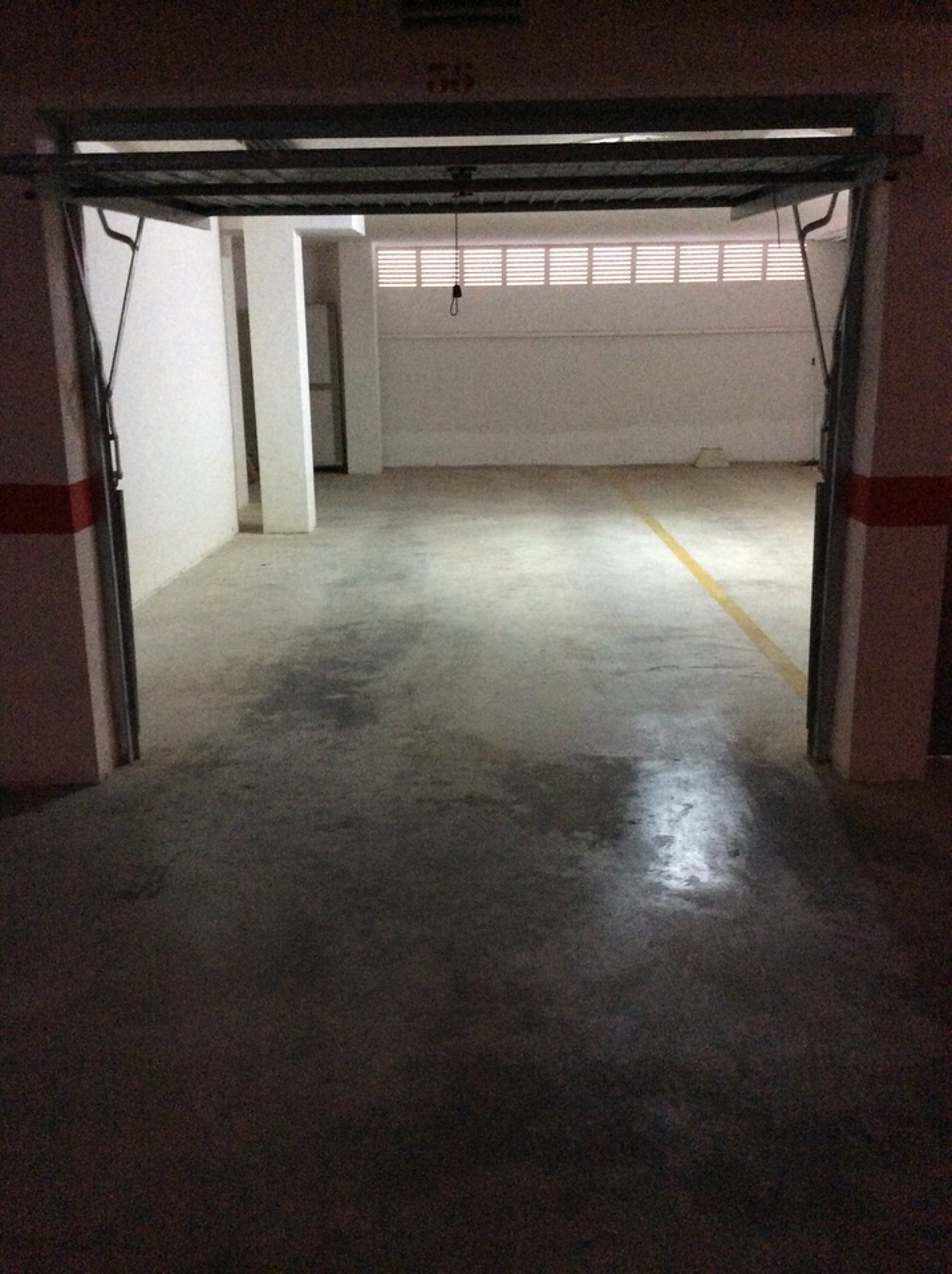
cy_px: 637
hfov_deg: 42.8
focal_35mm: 33
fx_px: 1213
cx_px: 476
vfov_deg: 55.4
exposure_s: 1/15
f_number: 2.4
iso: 400
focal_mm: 3.3
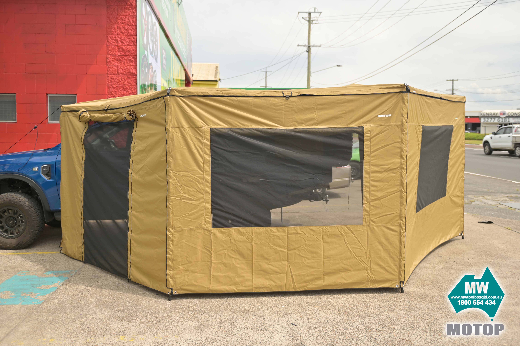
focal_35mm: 32
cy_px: 173
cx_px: 260
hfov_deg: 58.7
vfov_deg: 41.1
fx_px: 462
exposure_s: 1/1600
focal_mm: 32
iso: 100
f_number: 2.8
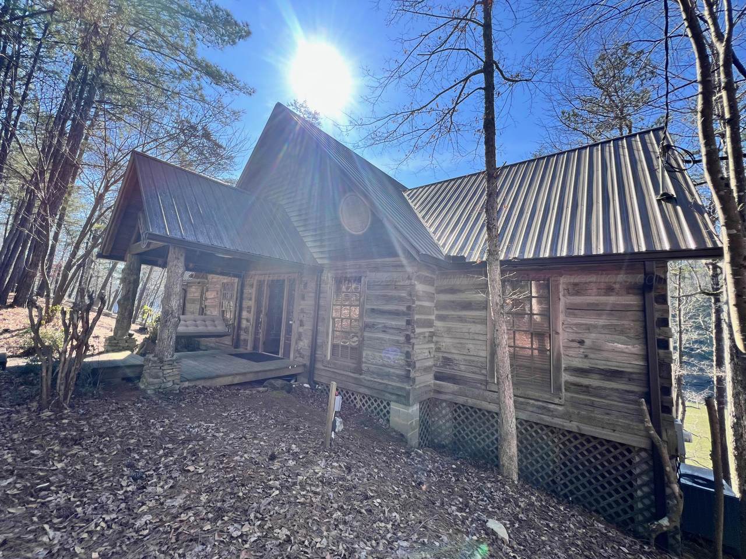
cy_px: 280
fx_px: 280
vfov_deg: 89.9
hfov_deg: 106.2
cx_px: 373
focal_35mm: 13
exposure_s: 1/576
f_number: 1.8
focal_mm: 1.57
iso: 32
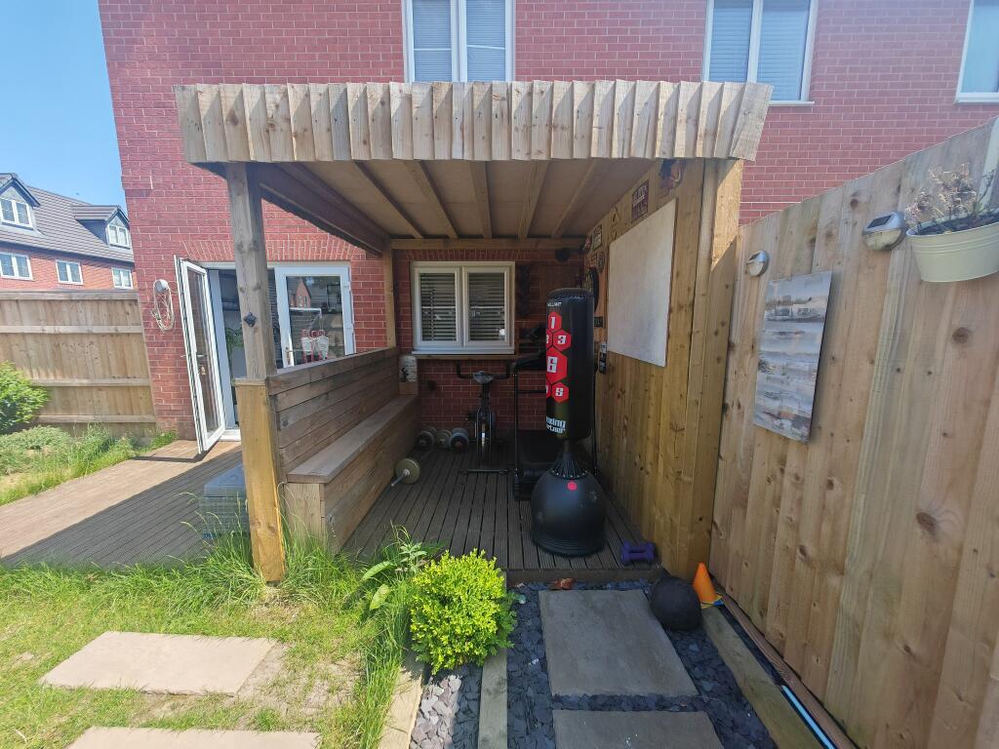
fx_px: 375
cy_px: 374
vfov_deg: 89.9
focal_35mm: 13
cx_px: 500
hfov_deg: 106.2
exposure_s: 1/480
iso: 64
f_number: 2
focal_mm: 1.82
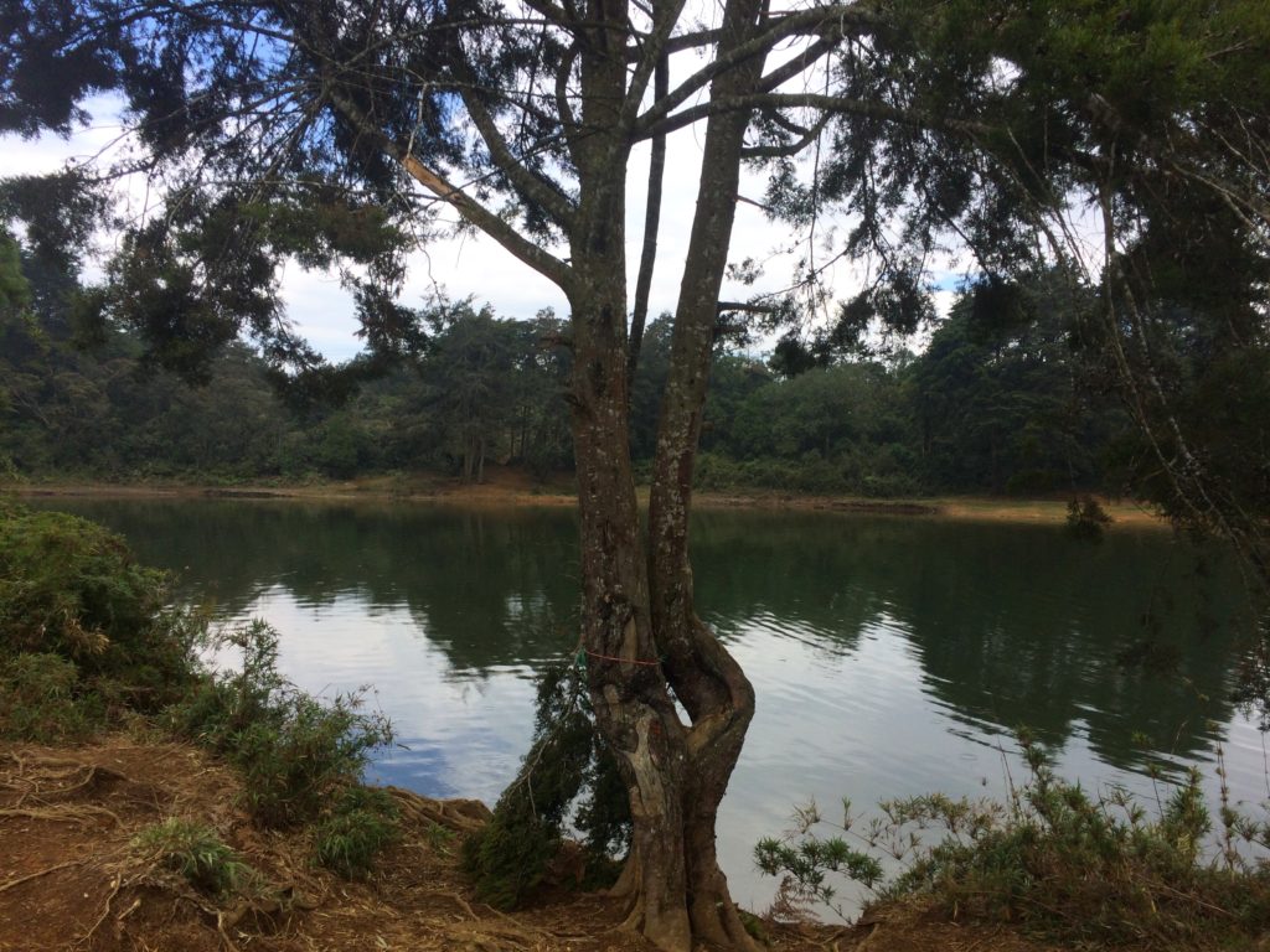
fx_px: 1064
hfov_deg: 61.7
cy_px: 476
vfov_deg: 48.2
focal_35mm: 29
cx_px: 635
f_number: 2.2
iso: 32
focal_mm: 4.15
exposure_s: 1/1244
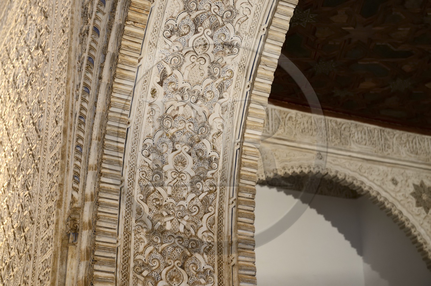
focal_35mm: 70
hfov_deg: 28.9
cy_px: 143
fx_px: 837
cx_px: 216
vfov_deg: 19.4
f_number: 4.5
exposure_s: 1/30
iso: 1600
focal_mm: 70
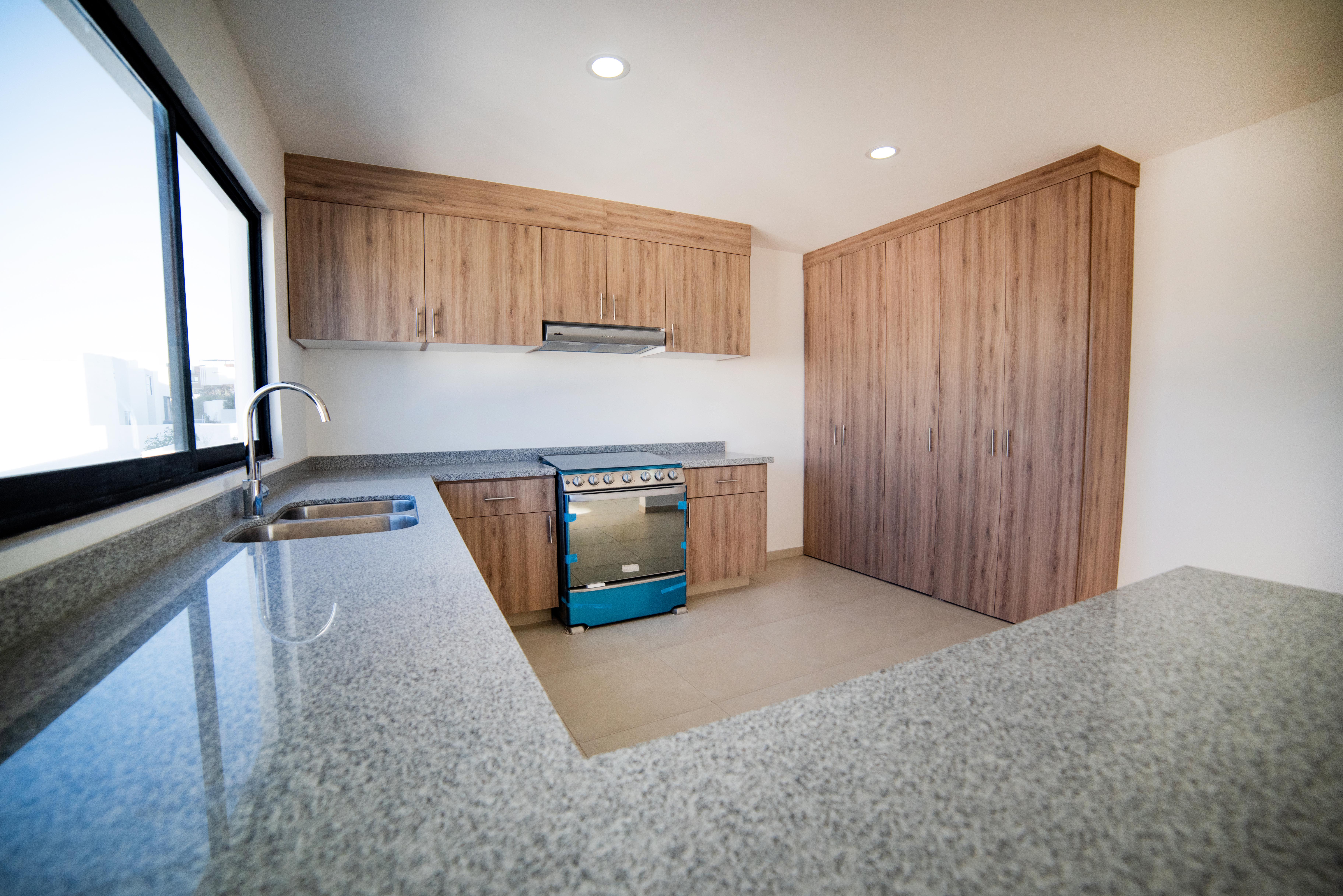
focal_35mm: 14
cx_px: 672
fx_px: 522
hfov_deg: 104.2
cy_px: 448
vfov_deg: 81.2
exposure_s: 1/800
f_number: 2.8
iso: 500
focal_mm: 14
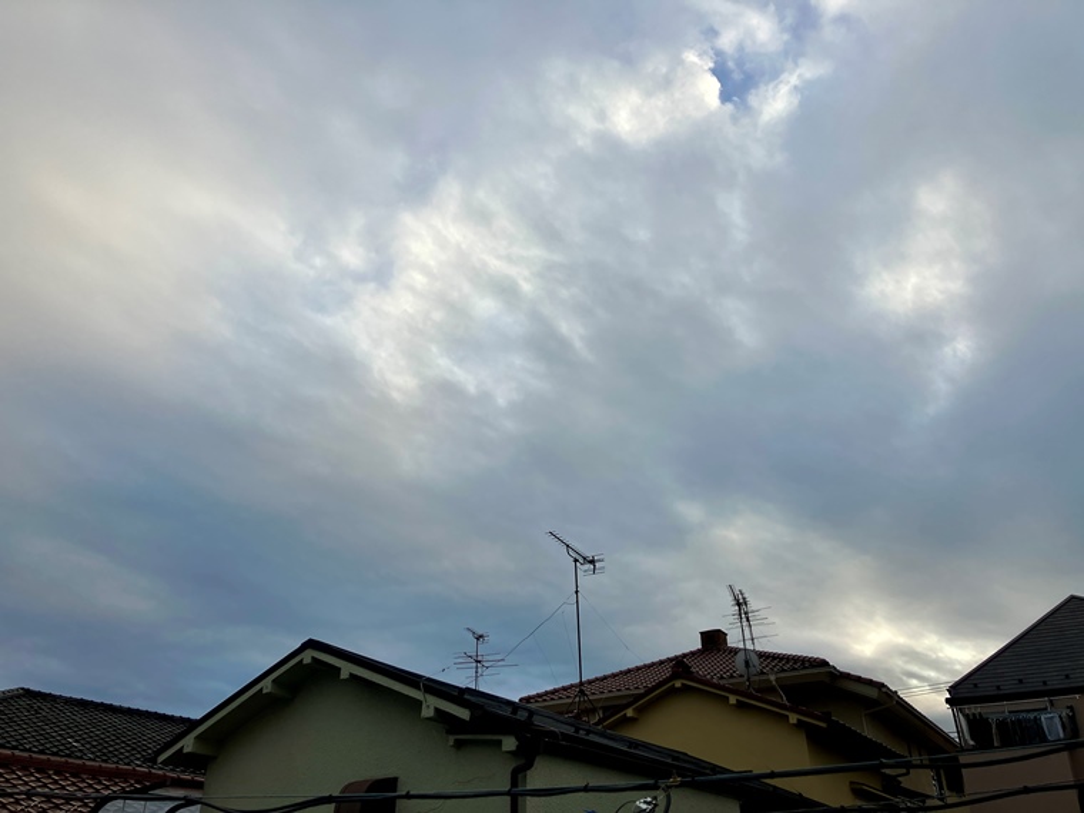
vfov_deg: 49.7
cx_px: 542
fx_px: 877
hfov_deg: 63.4
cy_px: 406
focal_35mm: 28
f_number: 1.8
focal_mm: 3.99
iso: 32
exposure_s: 1/1675
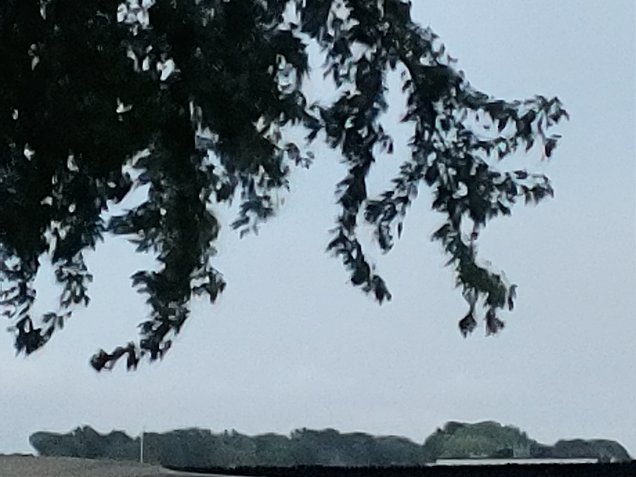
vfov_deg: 6.8
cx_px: 318
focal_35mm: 220
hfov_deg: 9.0
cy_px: 238
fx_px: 4042
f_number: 1.5
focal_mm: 4.23
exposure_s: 1/24
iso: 250
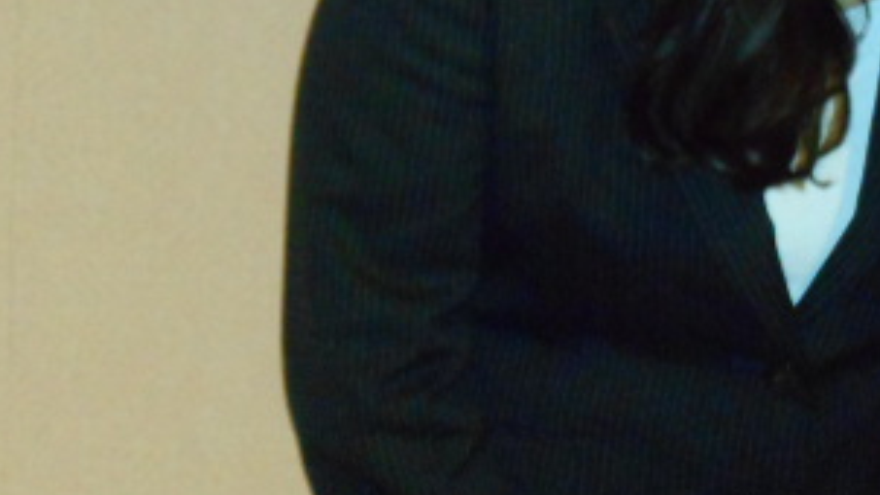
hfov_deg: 9.5
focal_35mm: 226
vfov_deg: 5.3
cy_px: -189
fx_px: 5274
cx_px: 592
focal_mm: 17.6
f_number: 5.5
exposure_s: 1/60
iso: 1100
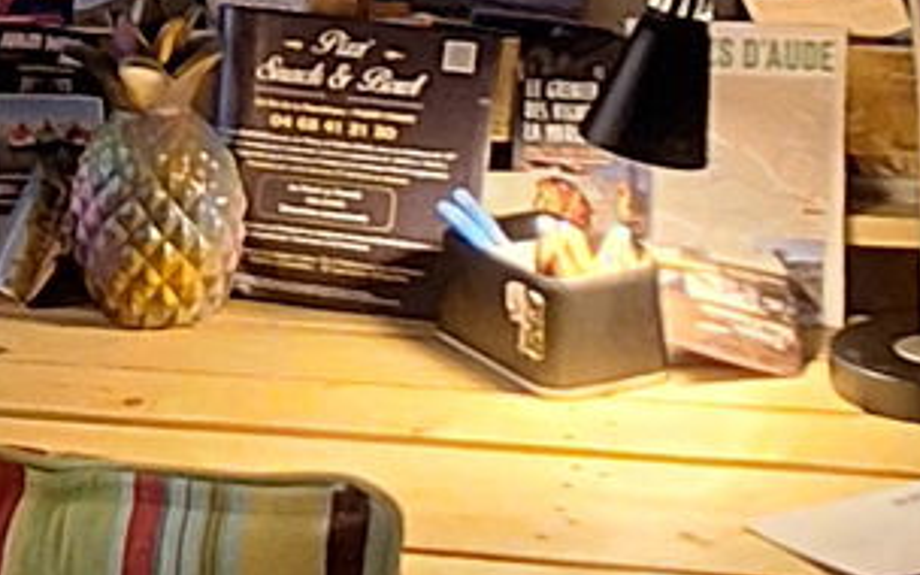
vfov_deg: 10.9
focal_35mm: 119
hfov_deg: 17.1
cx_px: -12
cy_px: -38
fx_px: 2984
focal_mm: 1.46
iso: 160
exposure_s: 1/25
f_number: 2.2
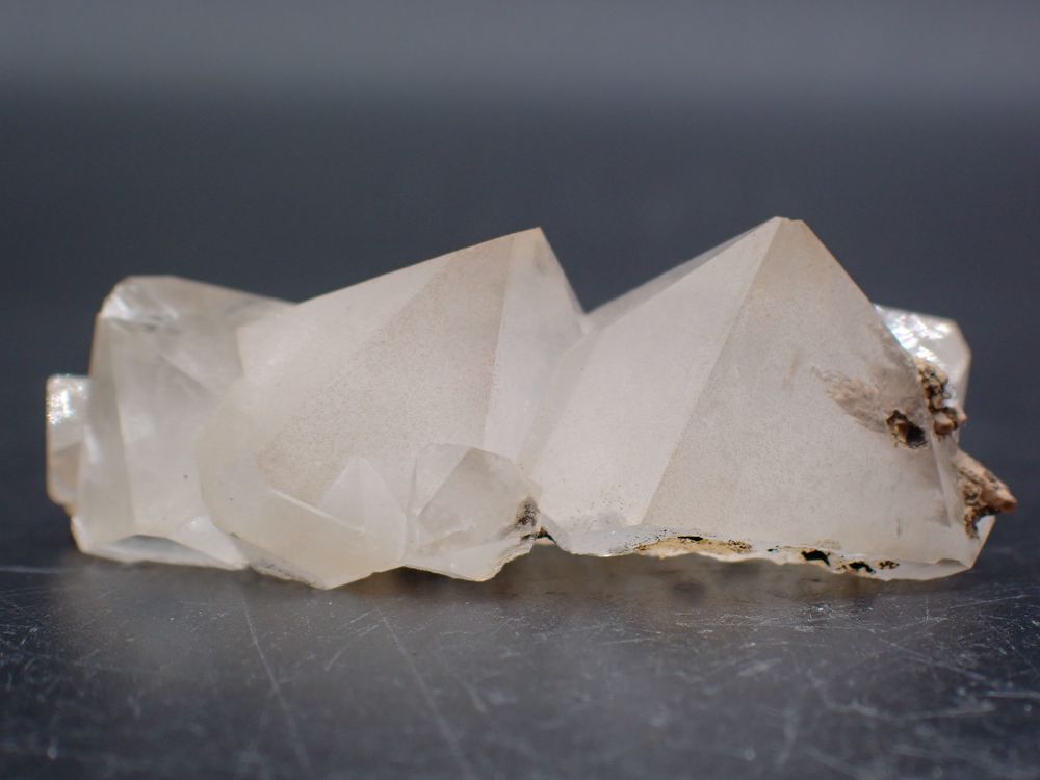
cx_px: 520
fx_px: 3004
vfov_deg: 14.8
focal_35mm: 100
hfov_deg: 19.6
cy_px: 390
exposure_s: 1/400
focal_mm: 18
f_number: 4.9
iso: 250
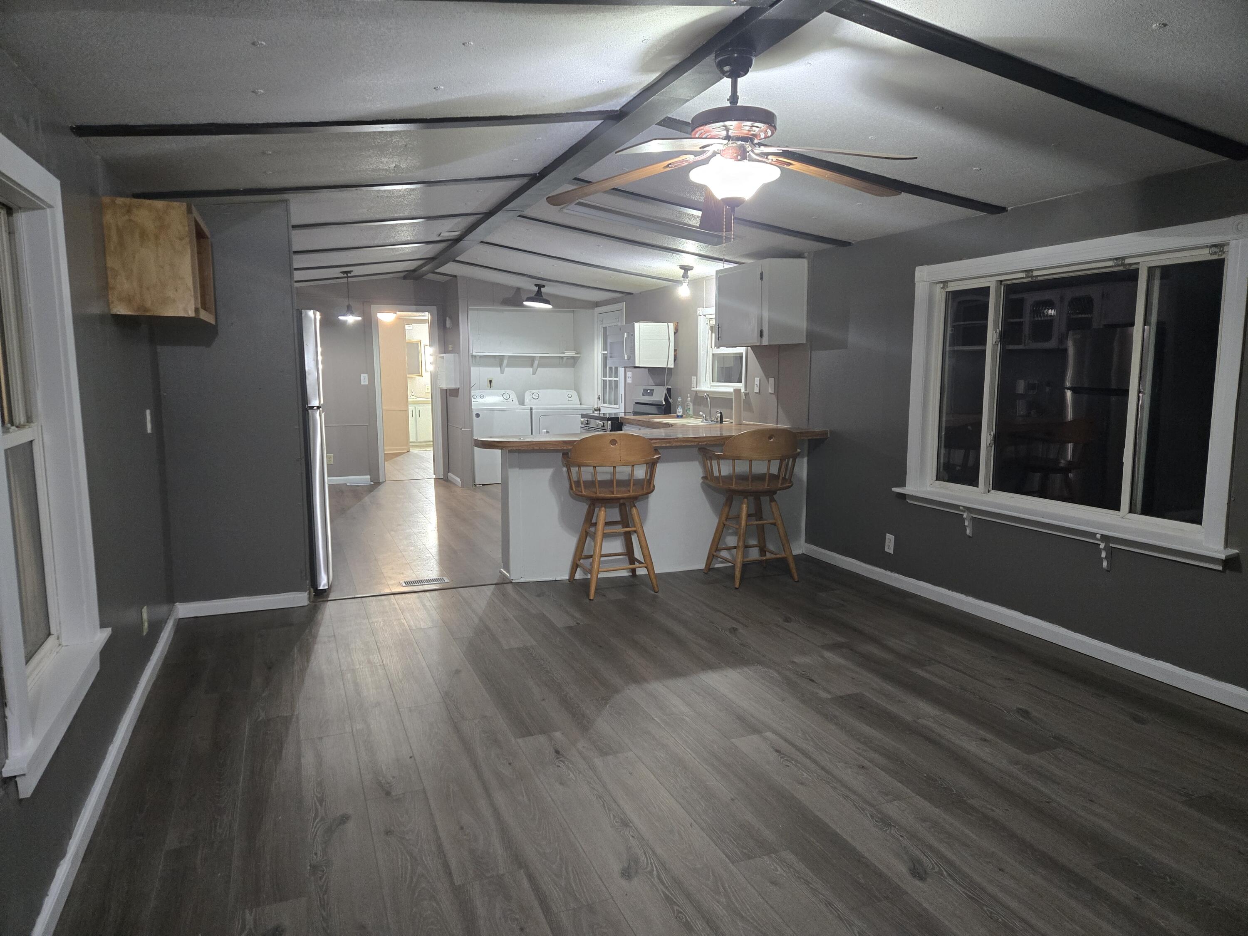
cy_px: 468
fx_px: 829
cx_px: 624
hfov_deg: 73.9
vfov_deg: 58.9
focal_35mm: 23
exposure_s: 1/60
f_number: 1.8
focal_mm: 5.4
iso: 640
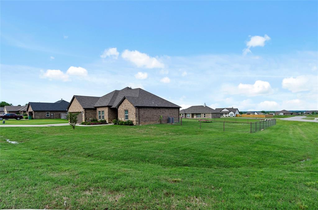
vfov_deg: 67.1
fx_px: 159
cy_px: 105
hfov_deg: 90.1
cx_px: 159
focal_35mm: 18
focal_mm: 12
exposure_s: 1/125
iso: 200
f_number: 8
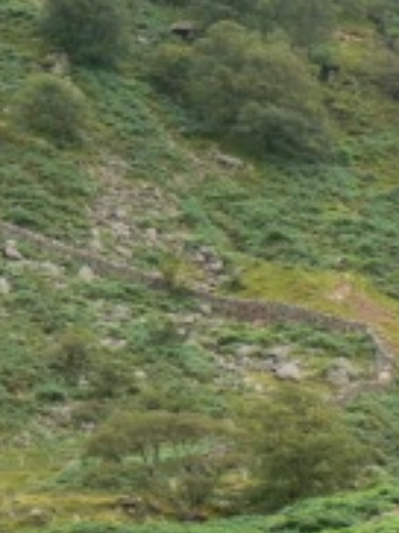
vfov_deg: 9.6
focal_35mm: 207
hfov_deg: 7.1
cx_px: 557
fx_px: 3189
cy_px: 164
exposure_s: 1/100
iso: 80
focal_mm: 14.5
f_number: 4.5
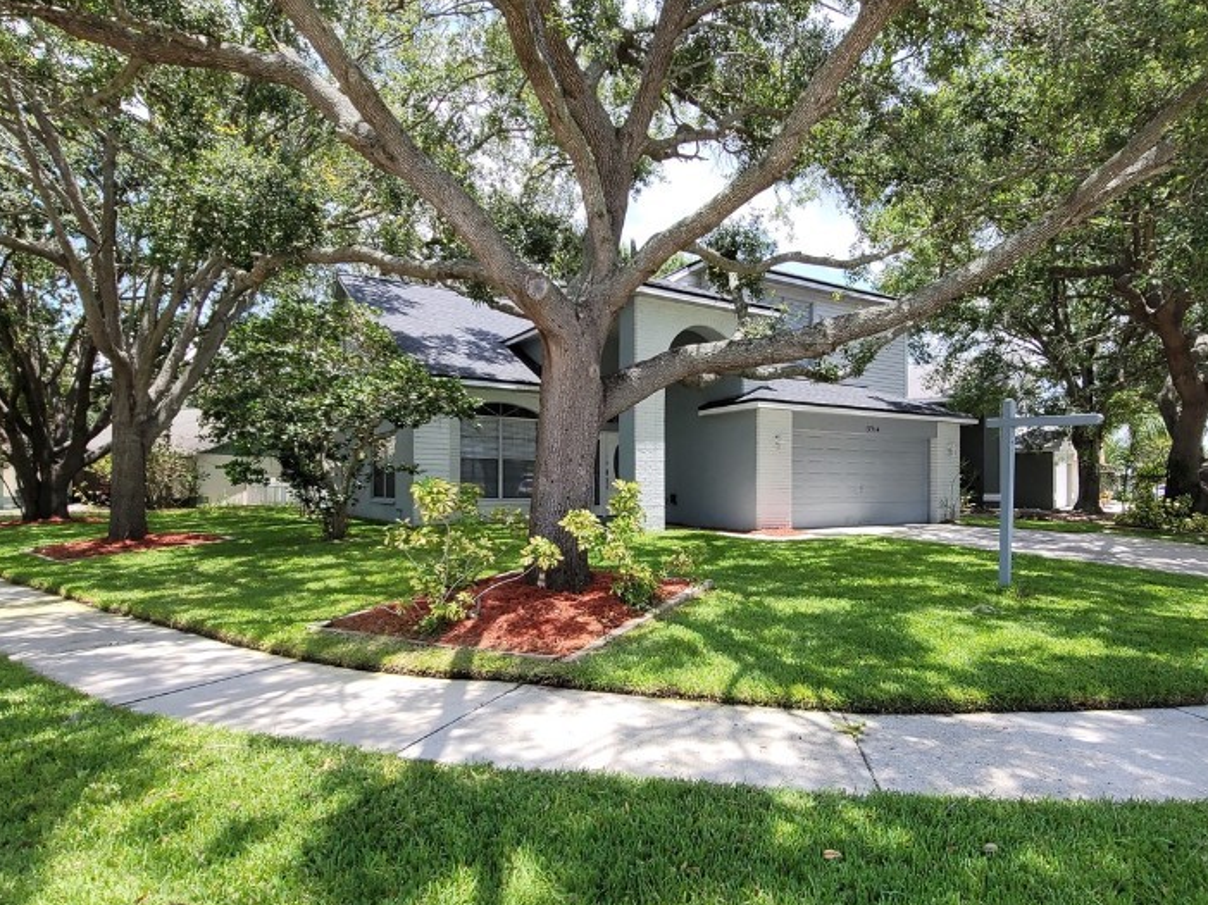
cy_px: 483
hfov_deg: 84.4
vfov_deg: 68.6
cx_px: 672
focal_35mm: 19
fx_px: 663
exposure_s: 1/734
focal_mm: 2.2
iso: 64
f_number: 2.2
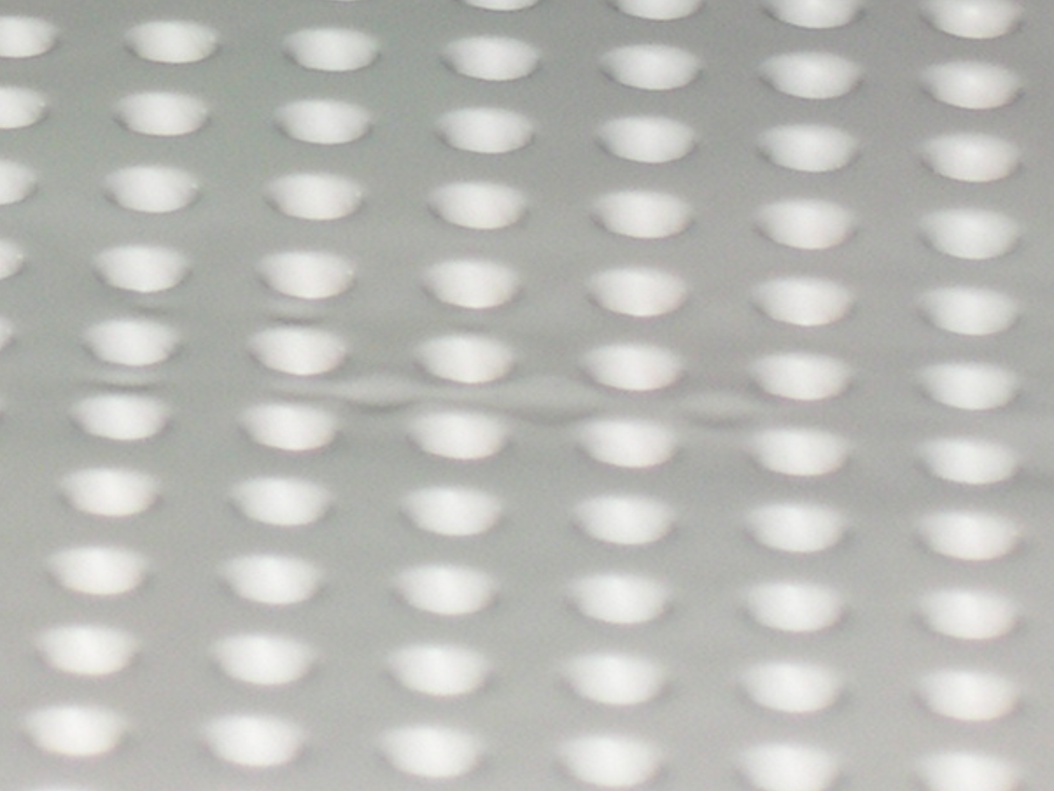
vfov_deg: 3.4
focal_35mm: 430
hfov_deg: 4.6
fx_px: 13098
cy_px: -527
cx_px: -289
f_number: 4.9
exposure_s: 1/60
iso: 100
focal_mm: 24
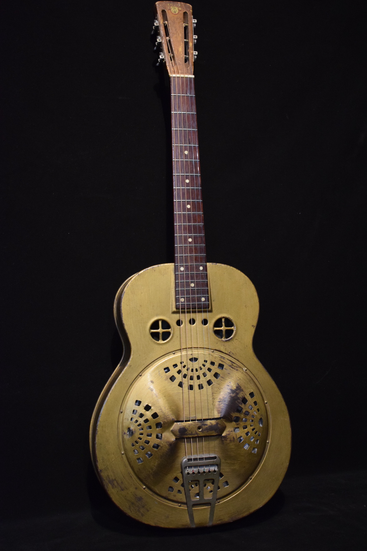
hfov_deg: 28.9
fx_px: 711
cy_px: 276
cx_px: 184
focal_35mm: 46
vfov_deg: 42.3
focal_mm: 31
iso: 2500
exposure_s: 1/30
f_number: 4.2
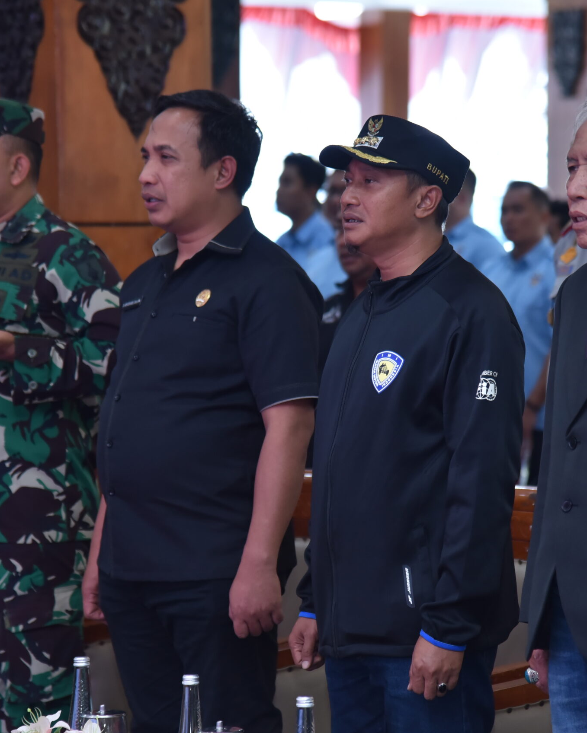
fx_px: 3691
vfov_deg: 11.3
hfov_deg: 9.1
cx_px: 324
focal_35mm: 170
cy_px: 368
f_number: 4
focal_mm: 120
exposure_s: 1/80
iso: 1250
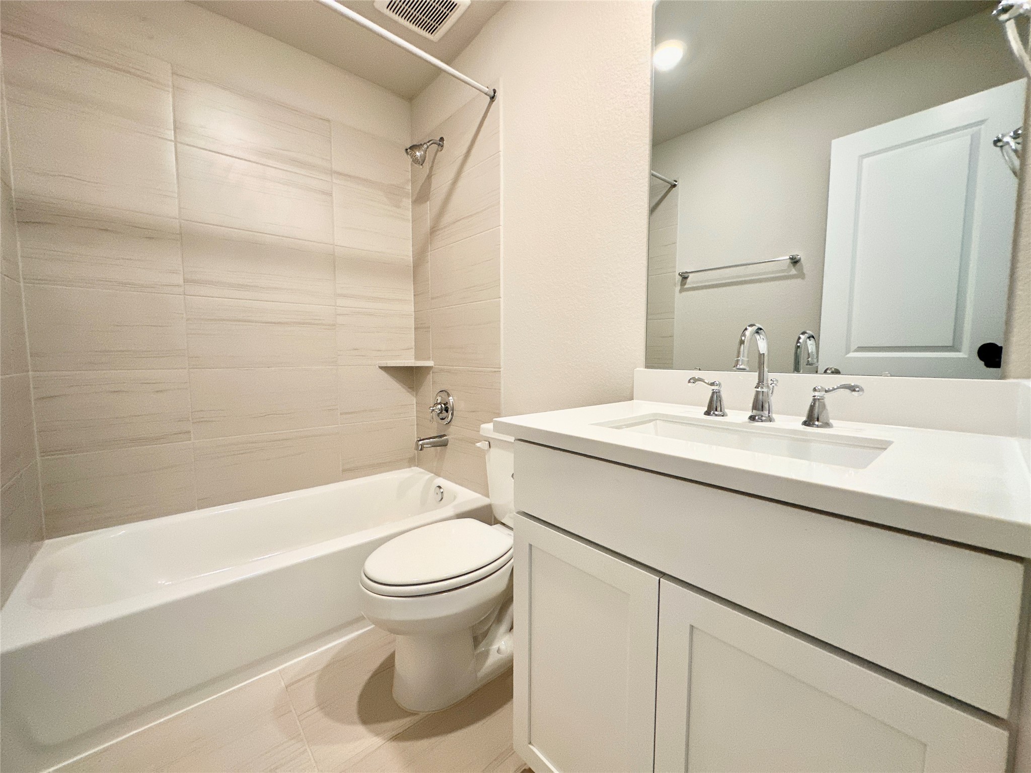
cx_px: 516
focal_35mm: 14
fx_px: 417
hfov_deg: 102.1
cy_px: 386
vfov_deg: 85.7
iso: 400
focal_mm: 2.22
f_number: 2.2
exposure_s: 1/60
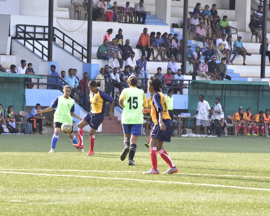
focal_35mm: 261
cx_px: 105
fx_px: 2085
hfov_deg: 7.4
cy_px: 96
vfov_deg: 5.9
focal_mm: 185
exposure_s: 1/200
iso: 1000
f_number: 11
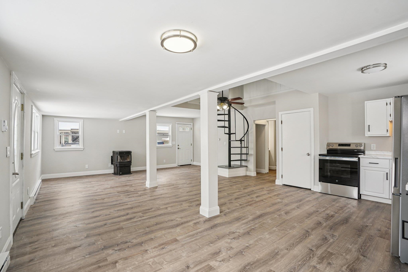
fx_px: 181
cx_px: 204
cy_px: 136
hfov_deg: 96.7
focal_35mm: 16
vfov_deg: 73.7
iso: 160
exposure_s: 1/30
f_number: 6.3
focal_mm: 16
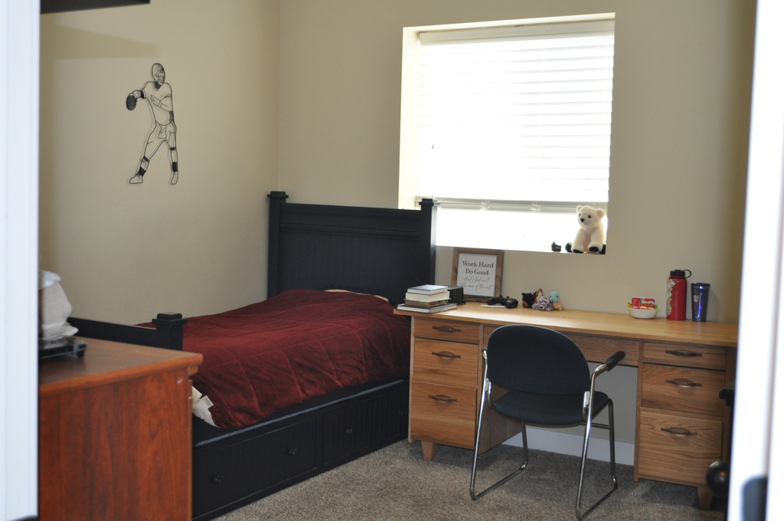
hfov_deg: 43.7
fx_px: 979
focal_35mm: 45
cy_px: 260
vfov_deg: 29.8
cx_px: 392
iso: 800
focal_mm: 30
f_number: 4.5
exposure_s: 1/60
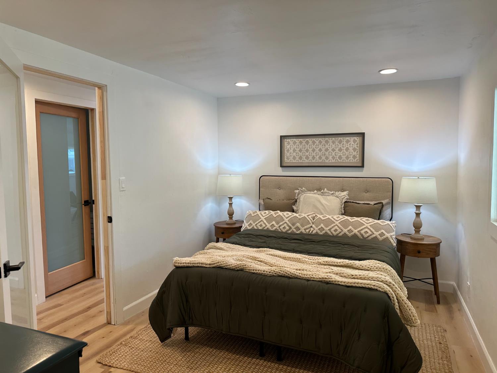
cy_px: 186
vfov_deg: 56.8
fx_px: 345
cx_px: 248
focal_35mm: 24
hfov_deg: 71.6
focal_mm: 6.86
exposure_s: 1/120
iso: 80
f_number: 1.78
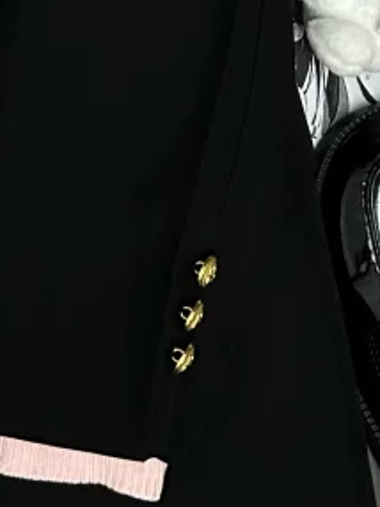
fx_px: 1774
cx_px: -249
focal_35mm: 121
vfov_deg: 15.5
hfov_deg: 11.5
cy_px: -154
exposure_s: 1/50
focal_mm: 6.86
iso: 400
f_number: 1.78
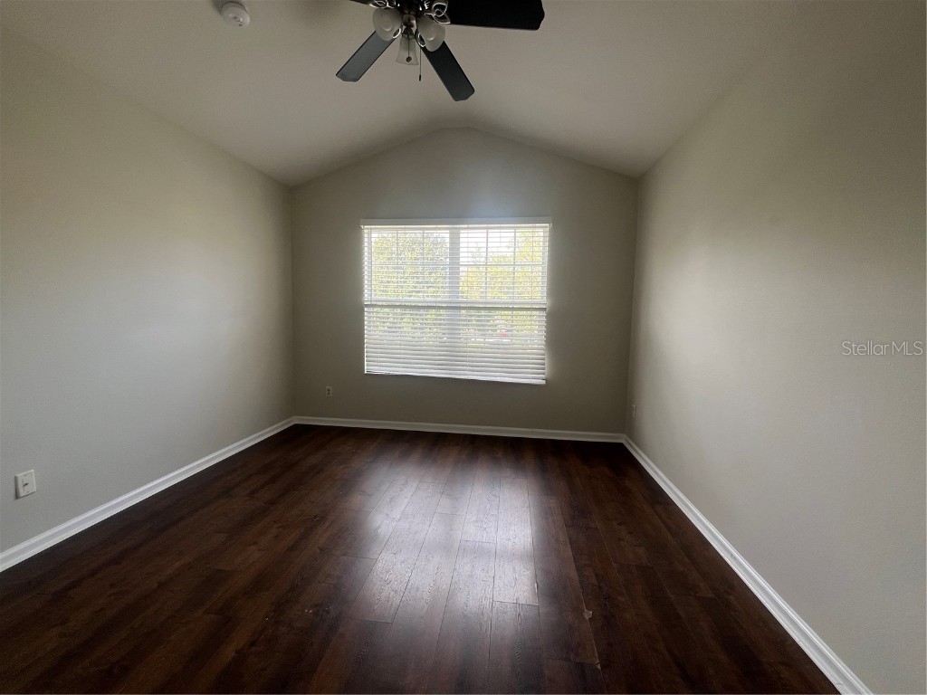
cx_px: 464
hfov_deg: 106.2
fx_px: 348
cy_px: 348
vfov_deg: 89.9
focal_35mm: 13
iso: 32
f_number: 1.8
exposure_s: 1/101
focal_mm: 1.57
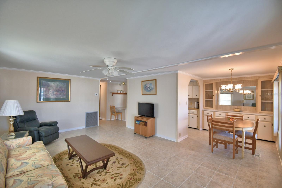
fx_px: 117
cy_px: 94
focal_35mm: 15
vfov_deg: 77.3
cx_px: 141
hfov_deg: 100.4
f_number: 4.5
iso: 400
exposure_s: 1/80
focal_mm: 10
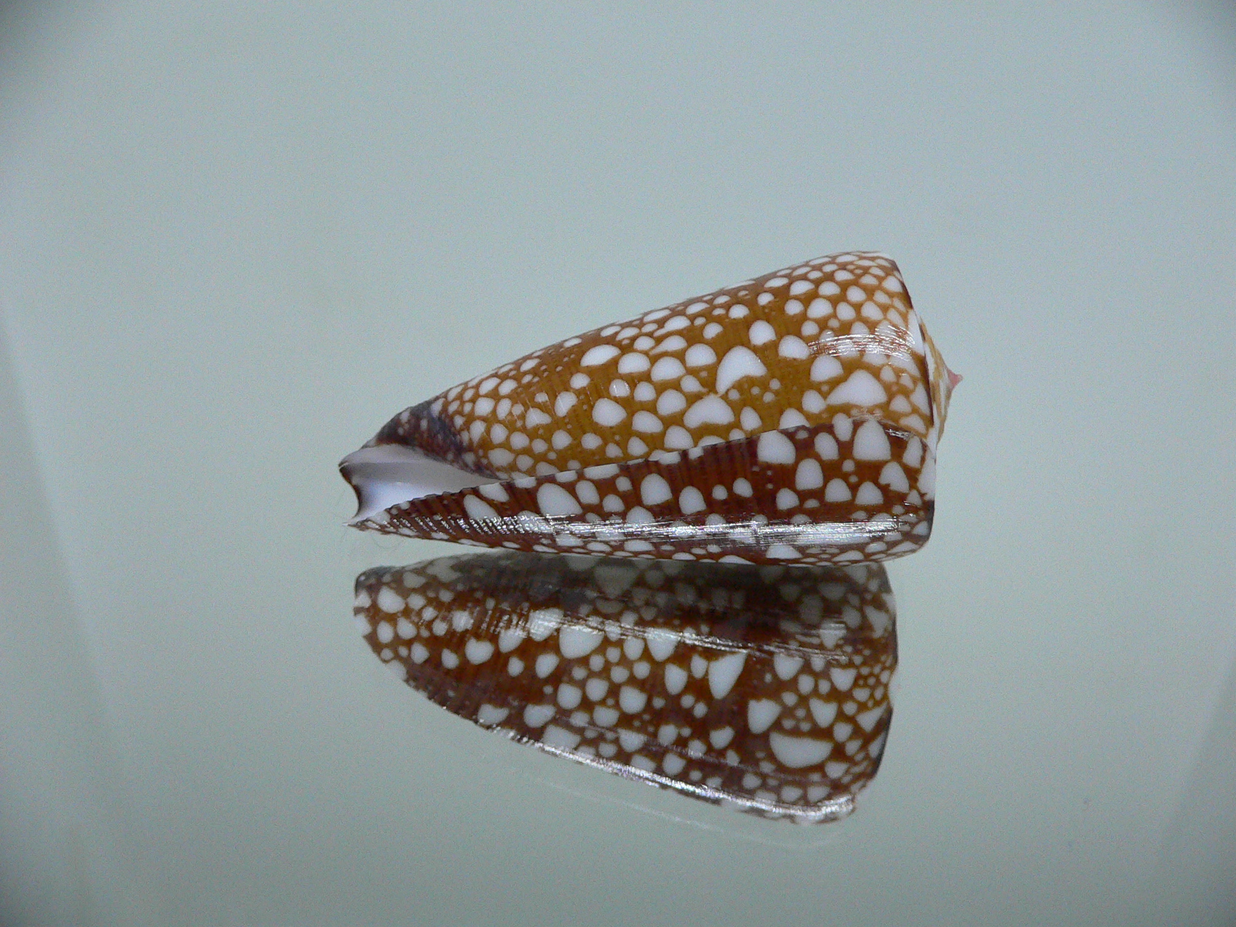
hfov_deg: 52.6
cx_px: 618
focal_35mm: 35
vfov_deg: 40.7
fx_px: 1250
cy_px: 464
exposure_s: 1/50
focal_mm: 4.6
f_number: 2.8
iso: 200
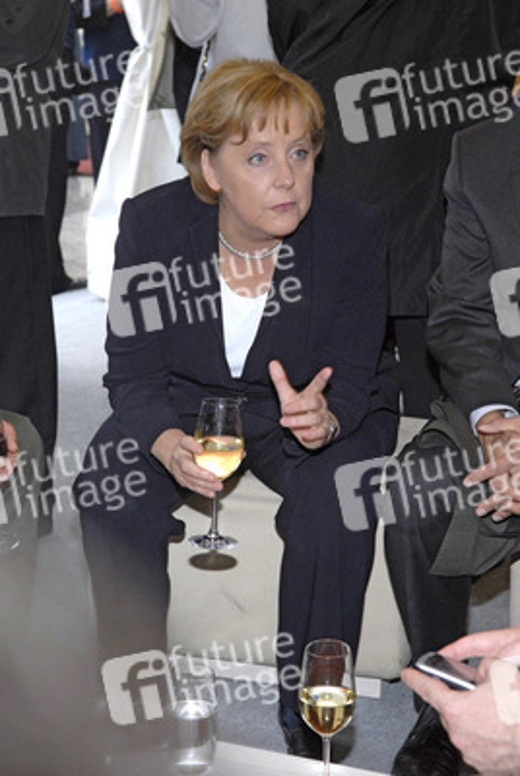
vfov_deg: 24.6
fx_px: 1781
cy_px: 388
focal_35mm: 82
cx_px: 260
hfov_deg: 16.6
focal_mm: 55
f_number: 6.3
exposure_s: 1/60
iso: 400
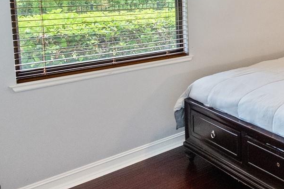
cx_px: 356
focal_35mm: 39
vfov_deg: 32.2
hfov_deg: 36.0
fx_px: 308
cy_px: 13
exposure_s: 1/60
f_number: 4
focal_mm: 7
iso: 2000
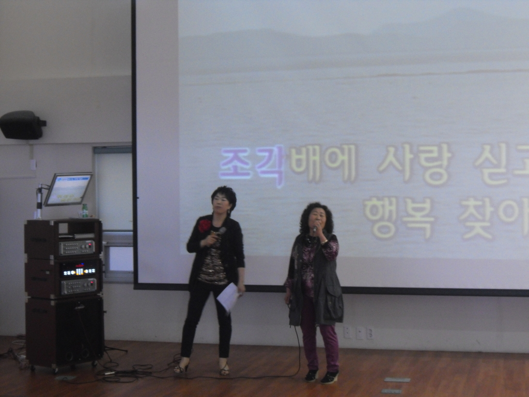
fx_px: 1085
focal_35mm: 71
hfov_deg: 27.4
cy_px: 198
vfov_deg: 20.7
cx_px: 264
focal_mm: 12.76
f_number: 6.1
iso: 400
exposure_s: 1/14
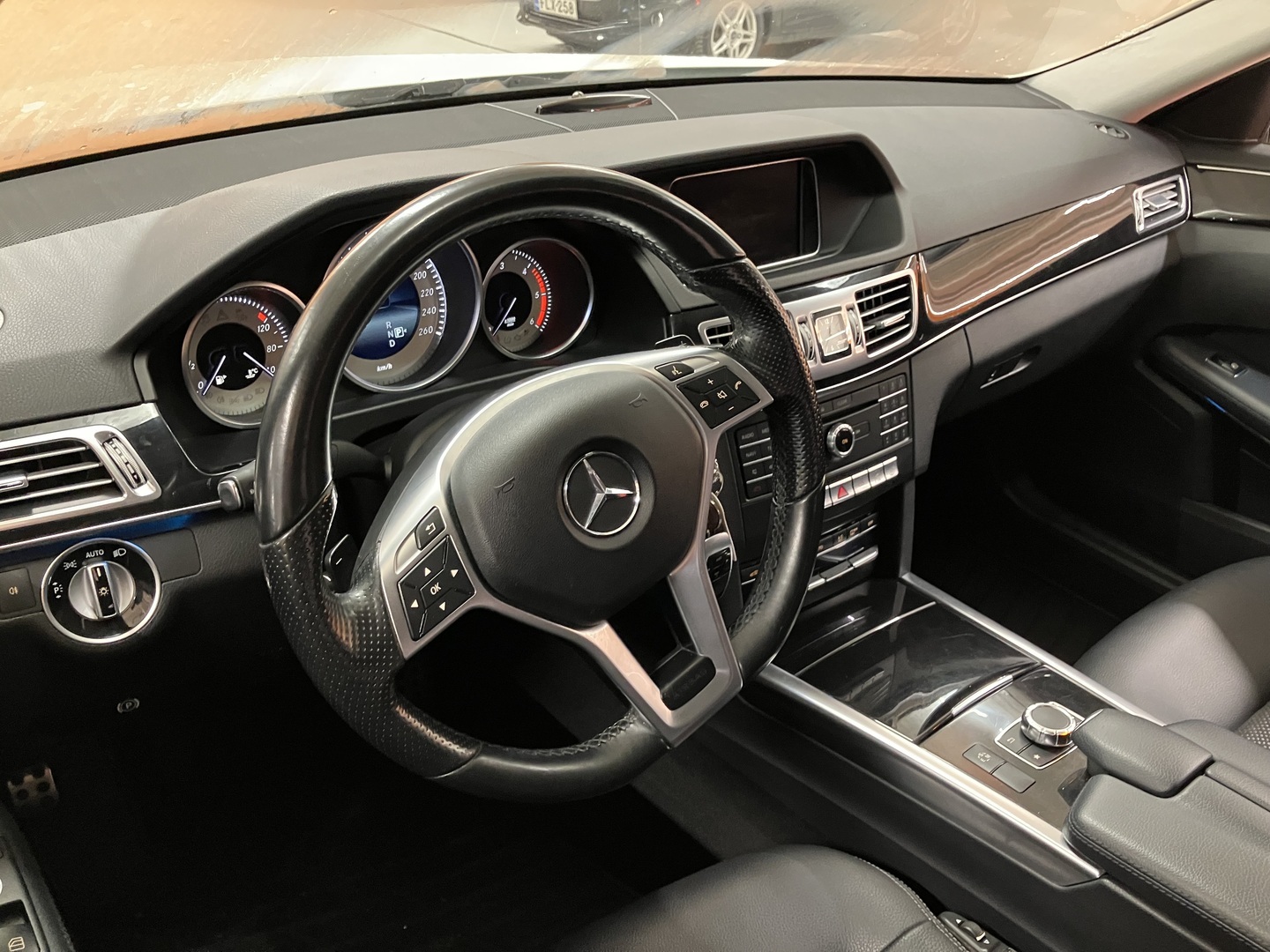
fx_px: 1027
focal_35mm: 28
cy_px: 476
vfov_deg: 49.7
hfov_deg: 63.4
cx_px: 635
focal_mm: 3.99
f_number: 1.8
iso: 400
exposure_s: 1/32
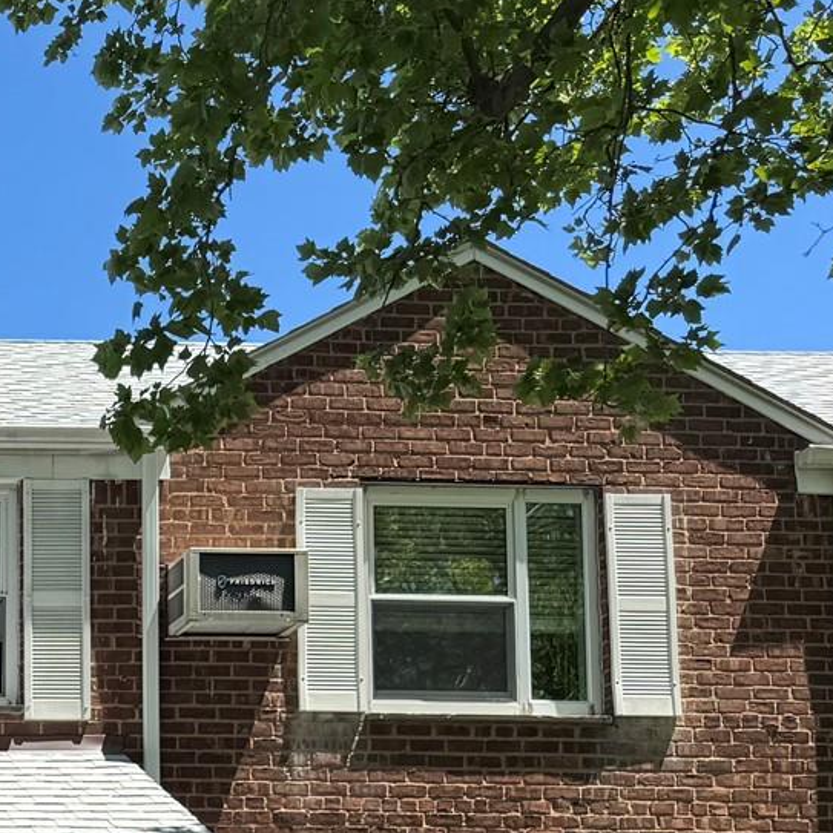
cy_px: 1019
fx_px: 2178
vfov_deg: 20.2
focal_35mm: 80
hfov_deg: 18.4
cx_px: -531
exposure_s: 1/1524
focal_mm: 6.76
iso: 80
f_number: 1.78
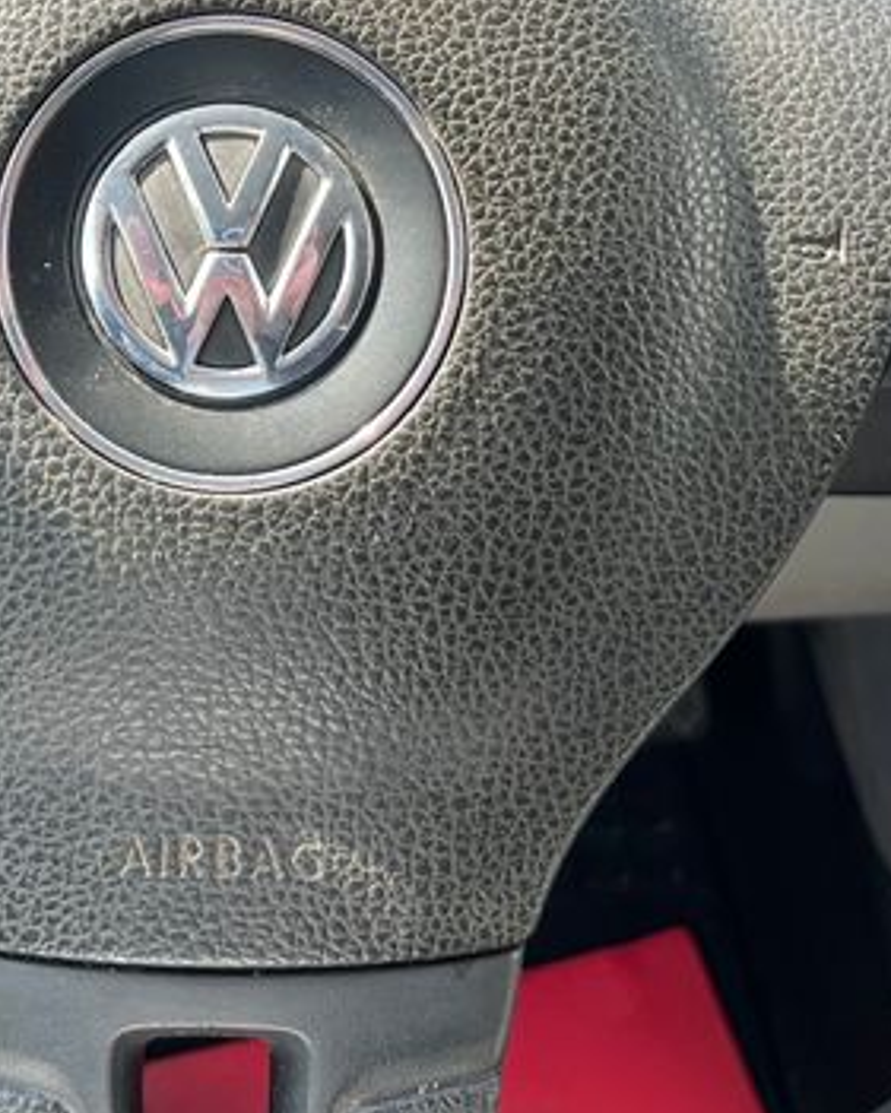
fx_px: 2438
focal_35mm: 74
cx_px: 197
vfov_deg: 24.4
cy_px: -25
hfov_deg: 20.5
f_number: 1.6
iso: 40
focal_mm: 5.1
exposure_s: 1/152
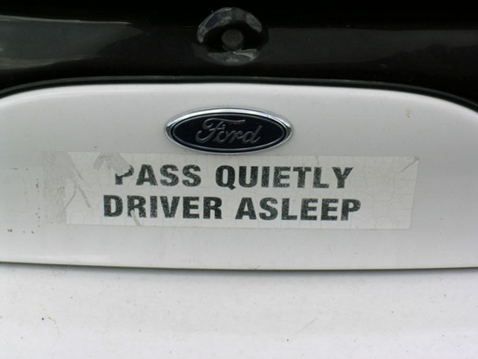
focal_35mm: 116
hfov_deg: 17.0
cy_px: 180
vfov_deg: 12.8
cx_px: 239
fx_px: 1602
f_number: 7.3
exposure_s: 1/125
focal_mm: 24
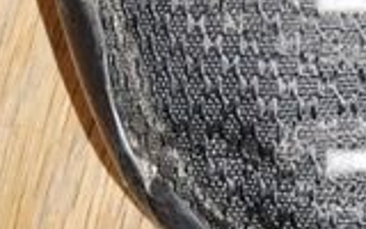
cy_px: -694
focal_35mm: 172
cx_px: 663
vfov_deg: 6.3
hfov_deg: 11.3
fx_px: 1716
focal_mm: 4.75
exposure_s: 1/25
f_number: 1.8
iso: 1340
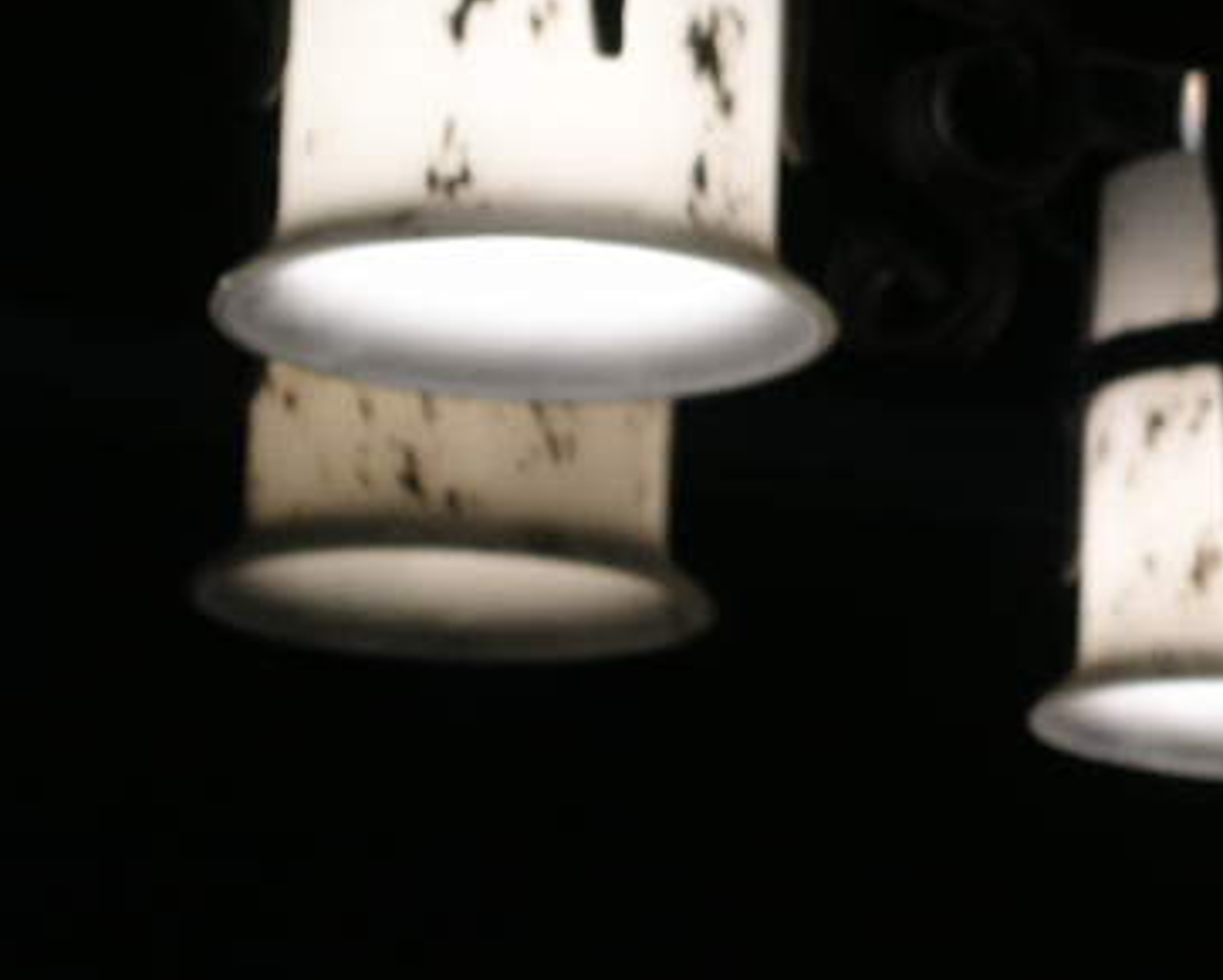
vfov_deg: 9.1
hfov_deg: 11.3
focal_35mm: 169
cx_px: 1071
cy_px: 372
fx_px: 6120
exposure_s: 1/60
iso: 125
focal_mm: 20.3
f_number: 4.5
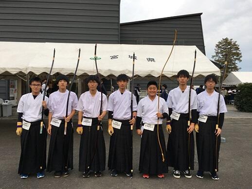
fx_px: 211
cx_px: 126
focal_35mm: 29
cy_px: 94
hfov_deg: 61.6
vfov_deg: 48.3
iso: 32
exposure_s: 1/60
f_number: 2.2
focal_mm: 4.15
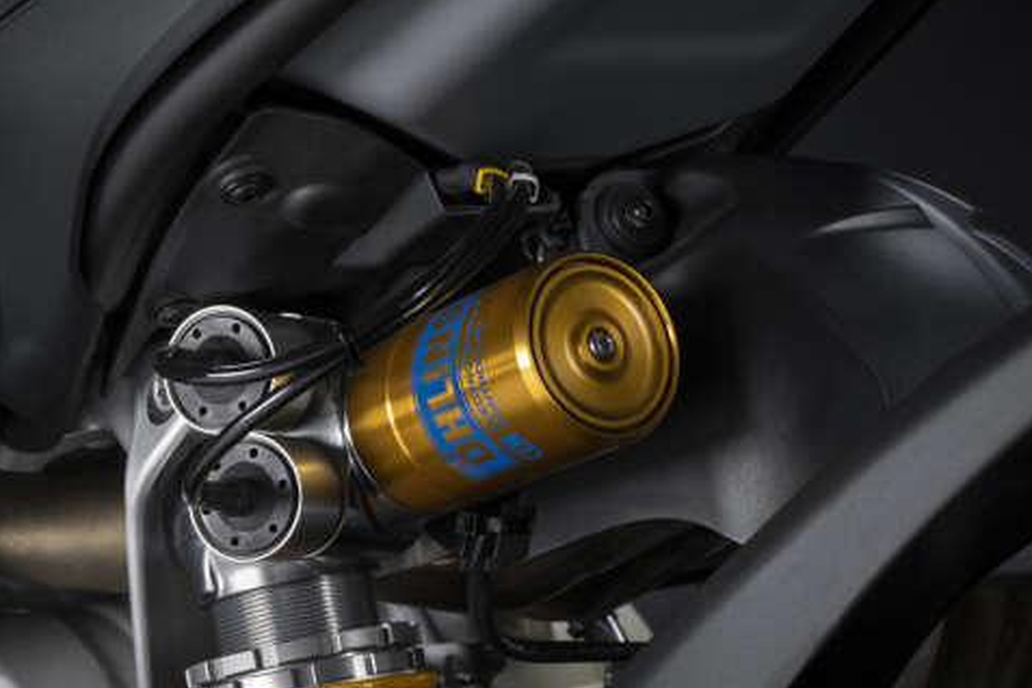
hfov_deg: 20.8
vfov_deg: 14.0
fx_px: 2809
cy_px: 419
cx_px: 396
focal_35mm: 98
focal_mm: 55
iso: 100
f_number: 11
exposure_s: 1/100
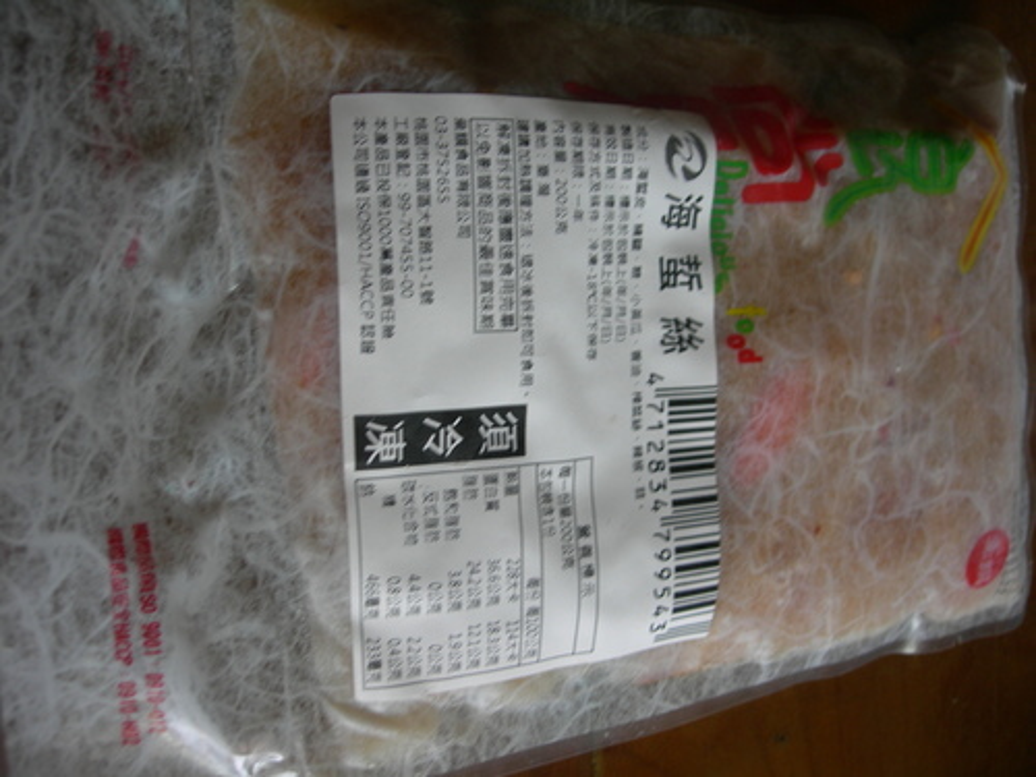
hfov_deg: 49.0
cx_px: 518
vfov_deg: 37.7
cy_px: 388
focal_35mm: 38
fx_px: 1137
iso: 50
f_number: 2.8
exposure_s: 1/32
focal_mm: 7.8
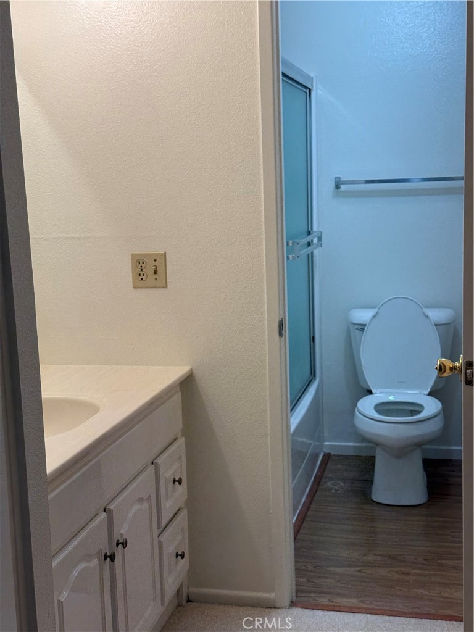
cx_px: 237
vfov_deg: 39.7
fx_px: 876
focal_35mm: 48
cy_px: 316
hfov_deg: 30.3
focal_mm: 6.76
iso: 50
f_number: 1.78
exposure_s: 1/172
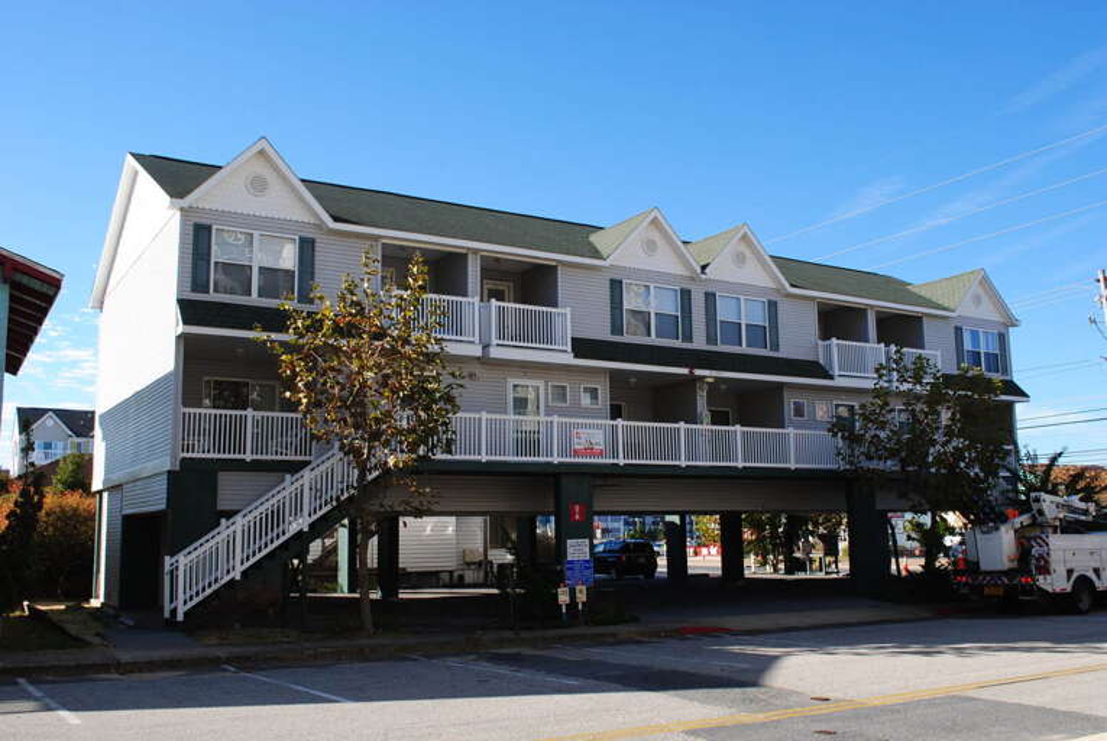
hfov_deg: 57.2
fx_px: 1016
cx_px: 554
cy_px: 370
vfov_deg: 40.1
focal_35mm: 33
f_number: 10
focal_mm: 22
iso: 200
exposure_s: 1/200
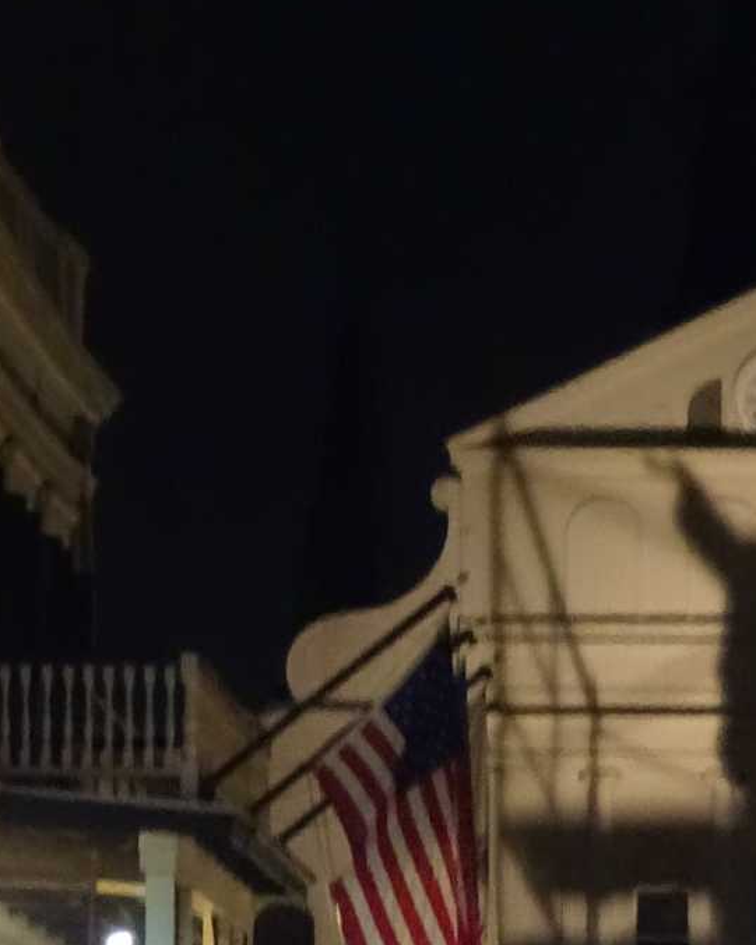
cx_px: 688
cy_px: 939
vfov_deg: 8.0
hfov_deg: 6.4
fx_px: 6773
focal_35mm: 242
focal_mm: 19.68
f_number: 5.6
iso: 3200
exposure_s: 1/8
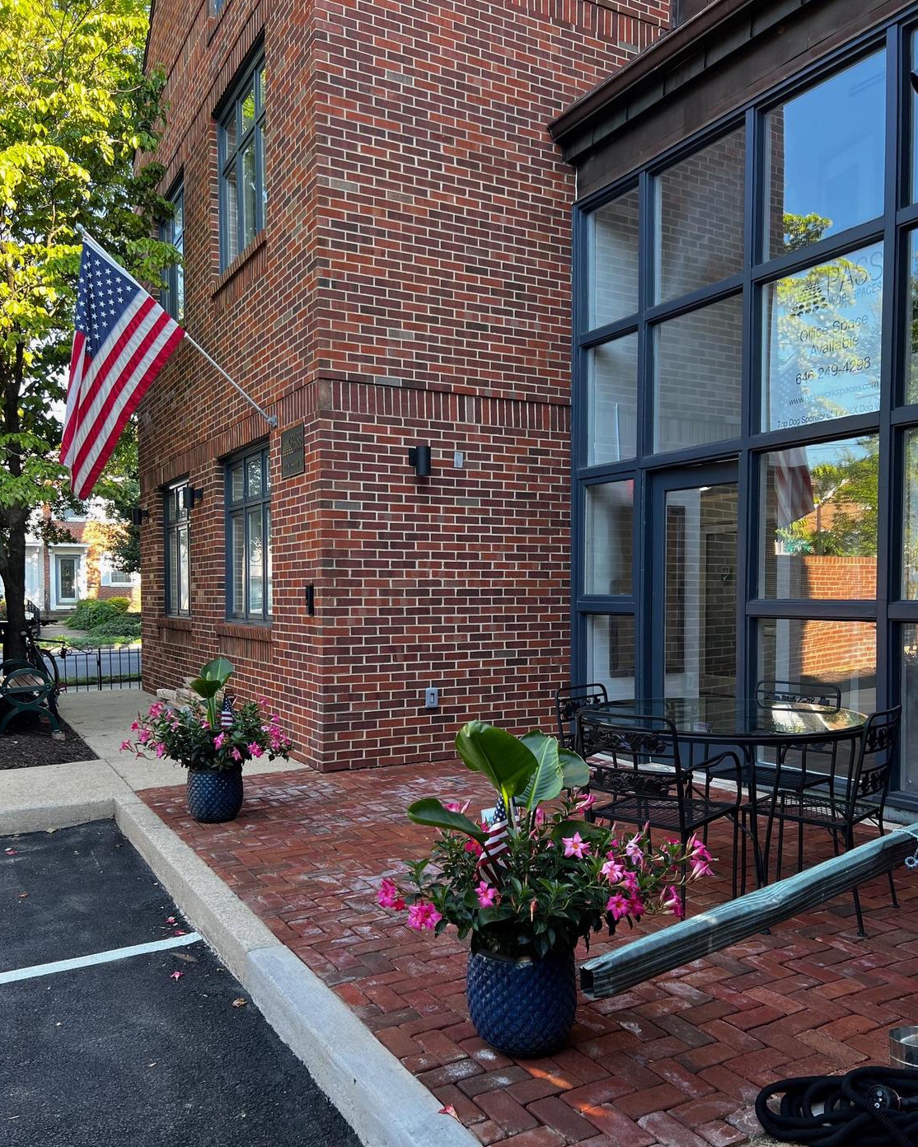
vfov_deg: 62.1
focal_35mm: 28
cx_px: 454
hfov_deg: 51.5
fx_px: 951
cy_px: 620
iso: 40
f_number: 1.5
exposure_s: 1/166
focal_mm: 5.7
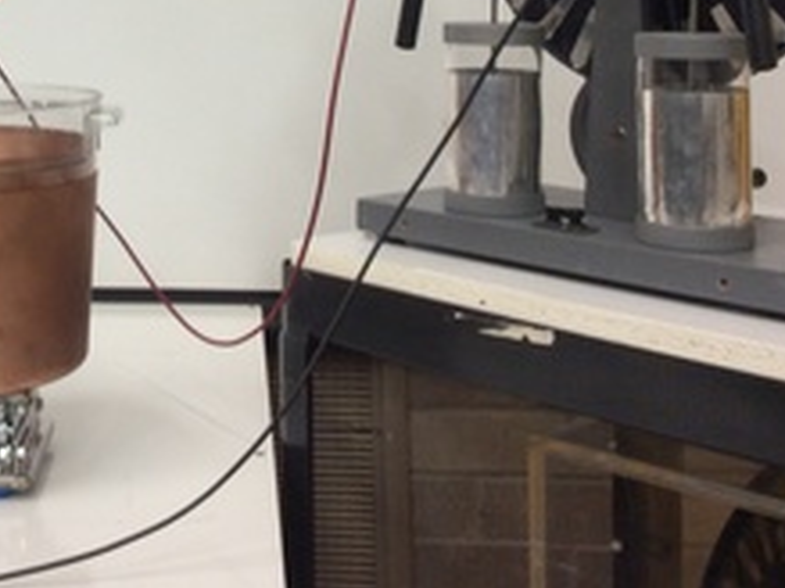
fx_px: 1587
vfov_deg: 20.1
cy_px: -52
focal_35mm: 70
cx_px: 90
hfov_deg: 26.9
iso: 50
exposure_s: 1/24
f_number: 2.4
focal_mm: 3.3
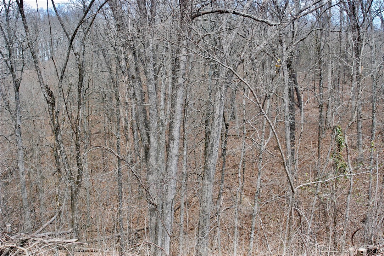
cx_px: 192
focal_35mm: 42
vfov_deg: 32.0
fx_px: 448
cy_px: 128
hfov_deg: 46.4
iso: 2000
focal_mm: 28
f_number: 11
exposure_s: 1/640
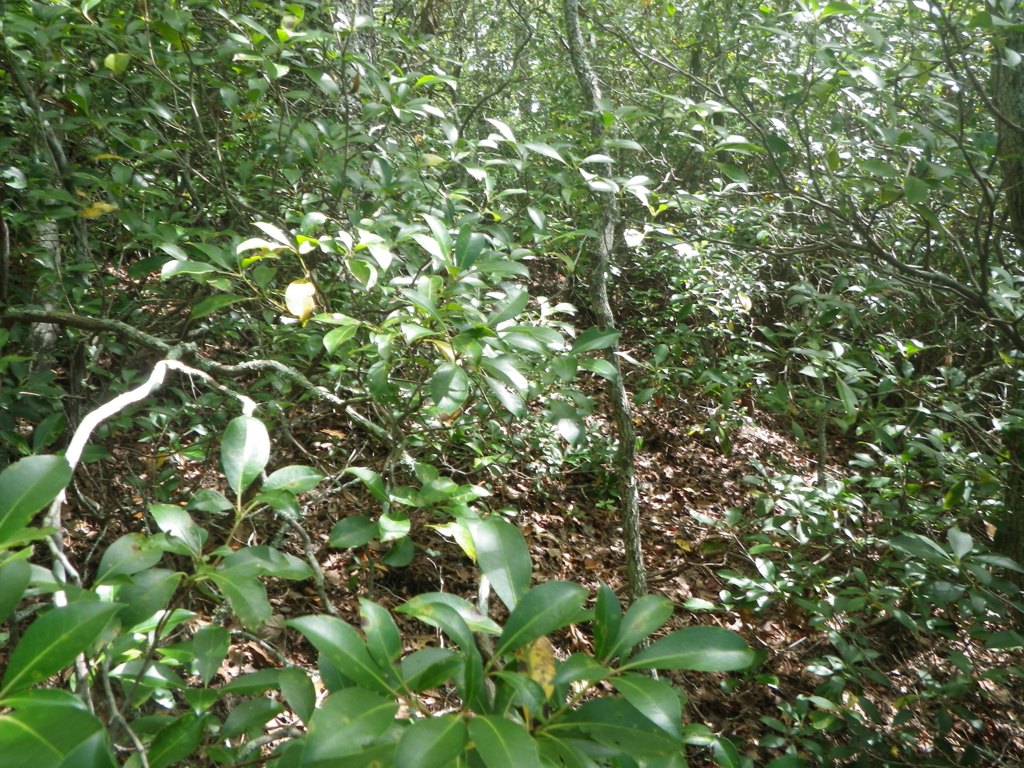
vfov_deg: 49.7
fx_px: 828
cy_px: 384
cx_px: 512
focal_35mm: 28
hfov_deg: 63.4
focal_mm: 5
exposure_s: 1/50
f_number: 3.5
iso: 80
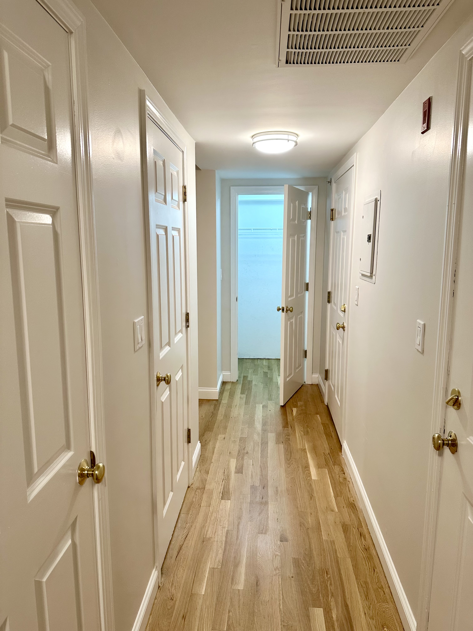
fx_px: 437
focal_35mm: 24
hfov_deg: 56.8
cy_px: 316
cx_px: 236
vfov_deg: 71.6
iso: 160
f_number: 1.78
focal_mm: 6.86
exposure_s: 1/60
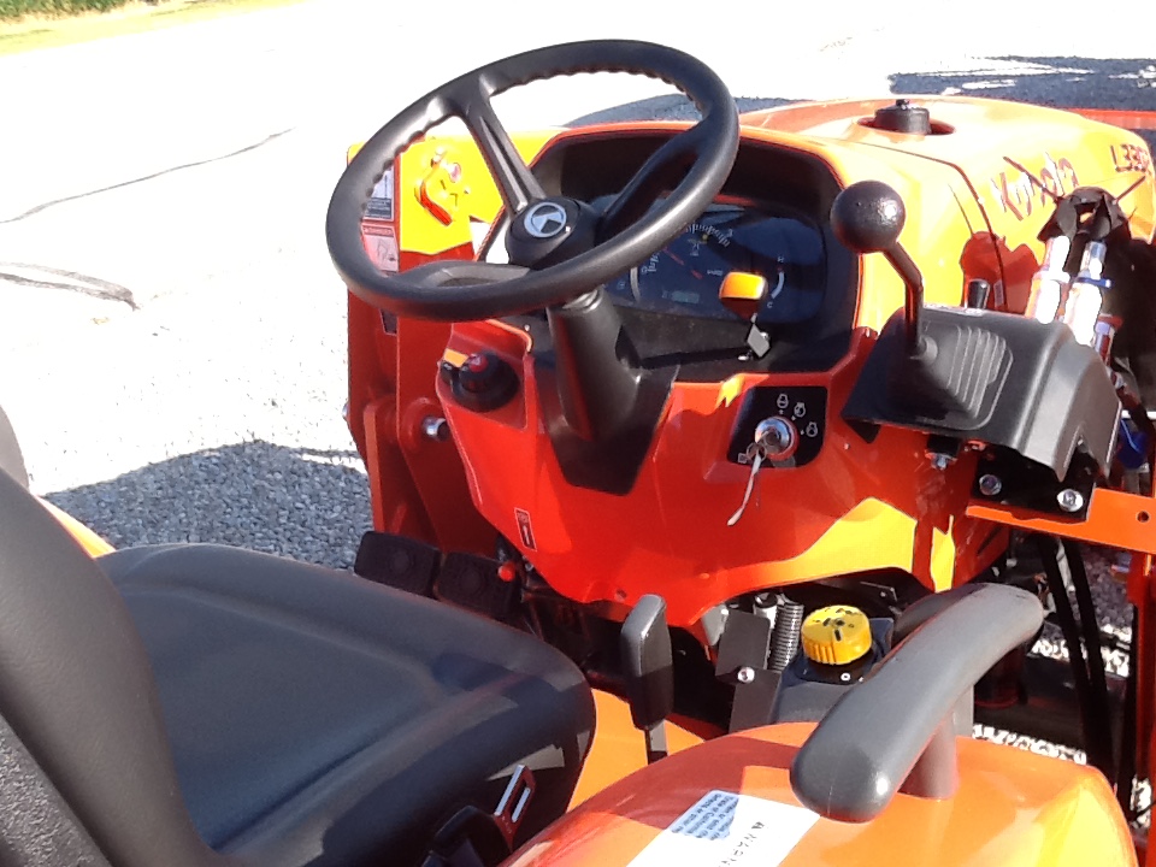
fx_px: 1469
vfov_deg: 32.9
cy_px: 434
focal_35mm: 44
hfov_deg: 42.9
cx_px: 578
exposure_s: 1/387
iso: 40
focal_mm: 2.03
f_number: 2.4
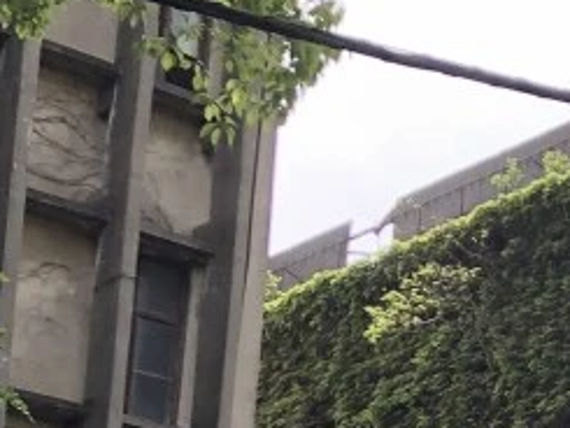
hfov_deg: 12.3
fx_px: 2257
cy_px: 642
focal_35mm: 137
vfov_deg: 10.5
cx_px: 1221
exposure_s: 1/762
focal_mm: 4
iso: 20
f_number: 1.8
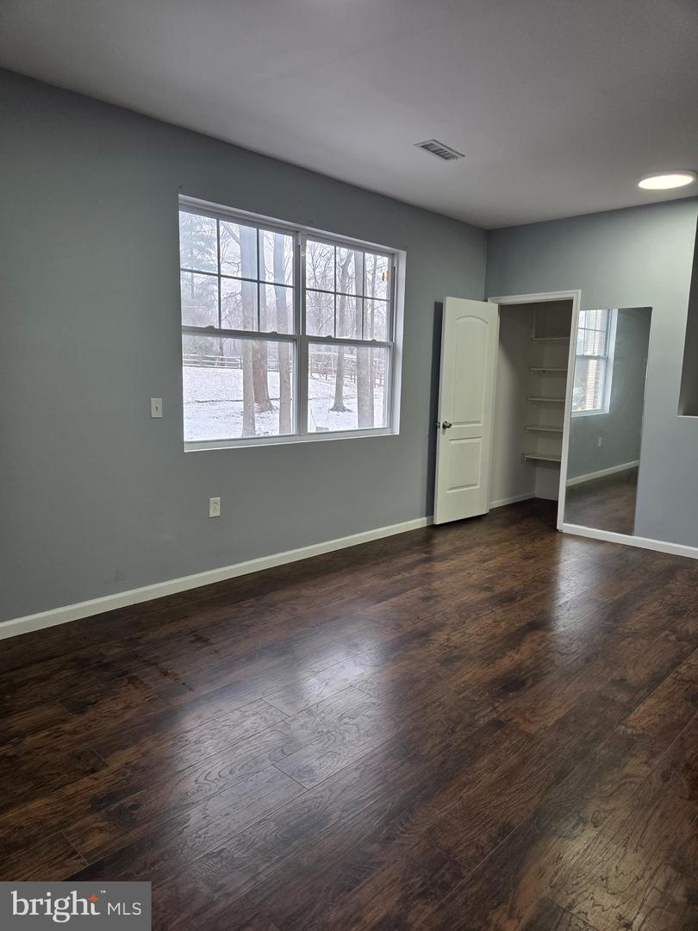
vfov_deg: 73.9
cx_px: 349
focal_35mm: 23
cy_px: 466
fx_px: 618
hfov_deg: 58.9
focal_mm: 5.4
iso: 160
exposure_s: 1/120
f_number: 1.8
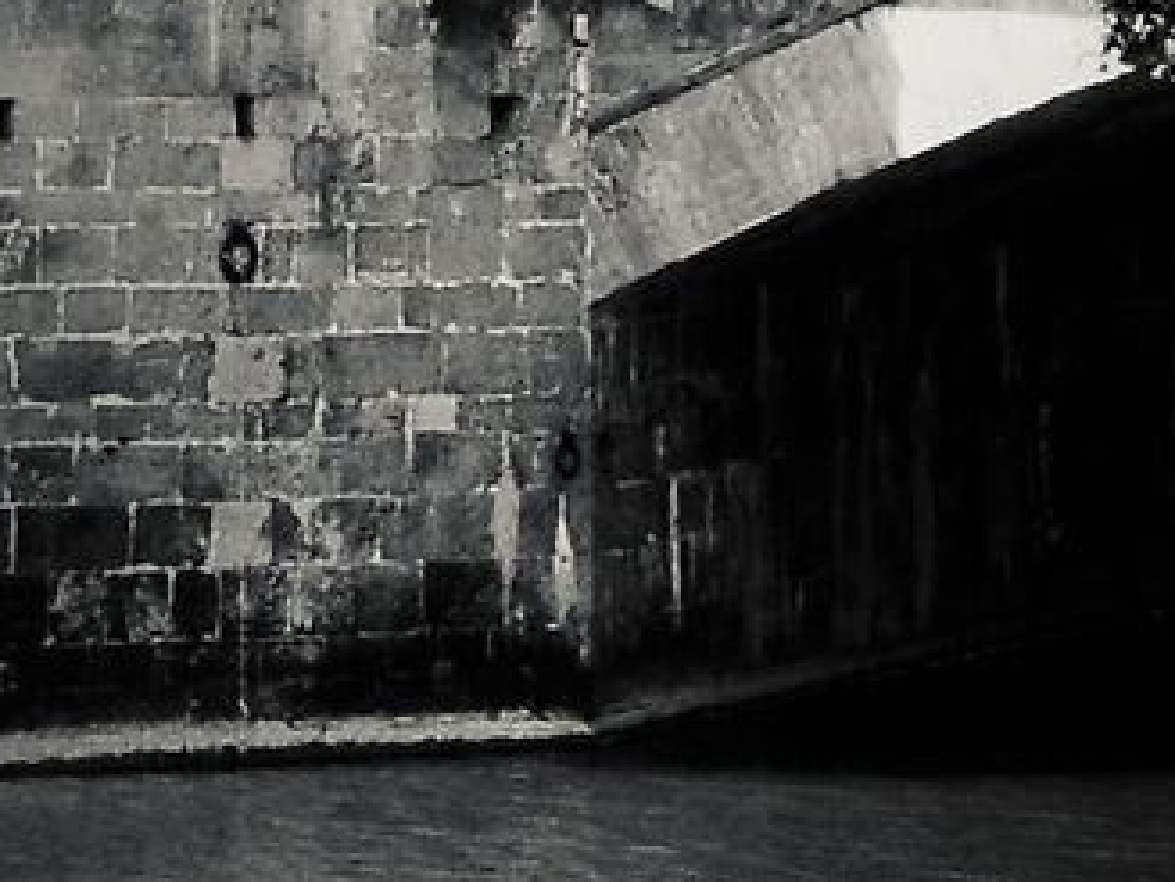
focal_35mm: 370
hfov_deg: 5.1
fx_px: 12543
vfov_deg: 4.0
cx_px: -2443
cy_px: -796
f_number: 13
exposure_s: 1/250
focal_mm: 35
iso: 400
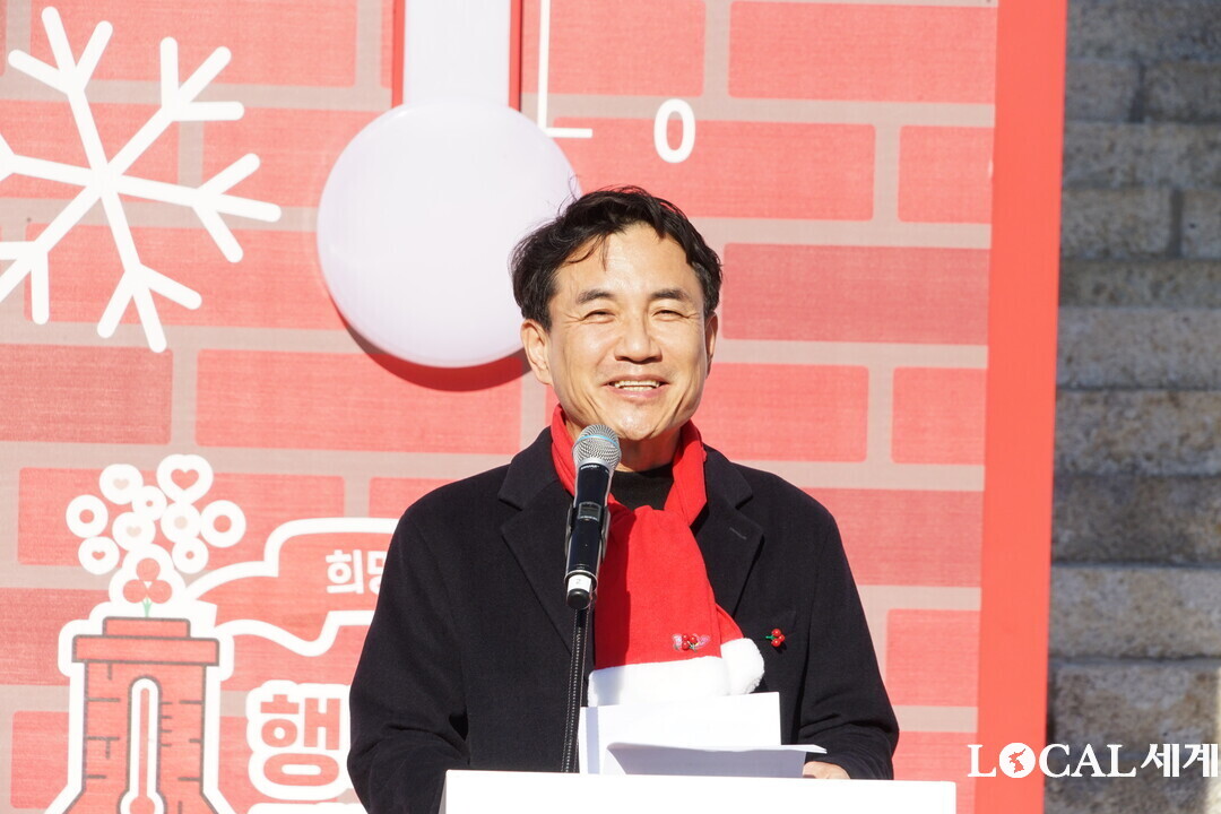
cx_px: 610
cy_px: 407
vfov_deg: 5.7
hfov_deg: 8.6
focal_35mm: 240
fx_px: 8139
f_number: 18
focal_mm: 240
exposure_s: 1/250
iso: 400
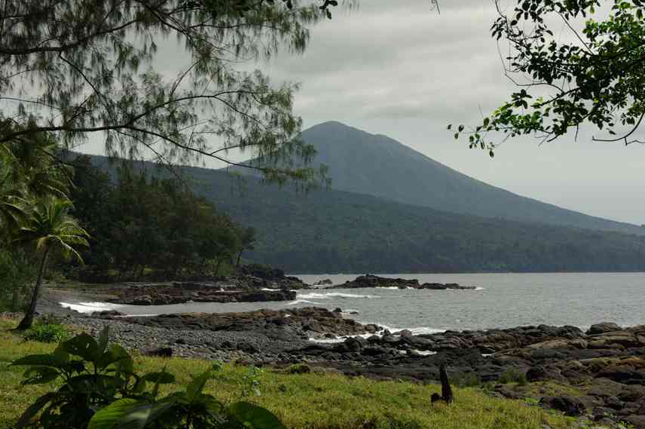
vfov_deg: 14.1
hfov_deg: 21.1
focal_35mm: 97
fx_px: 1729
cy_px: 225
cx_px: 330
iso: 100
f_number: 9.5
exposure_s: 1/250
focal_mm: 55
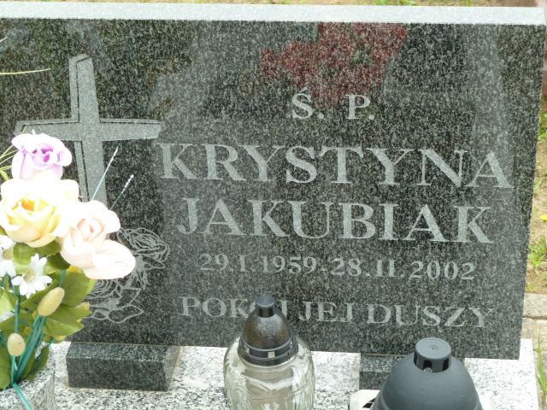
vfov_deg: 18.9
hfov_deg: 25.0
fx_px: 1233
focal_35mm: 78
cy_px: 205
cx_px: 274
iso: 80
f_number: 4.2
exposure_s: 1/80
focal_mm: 12.8
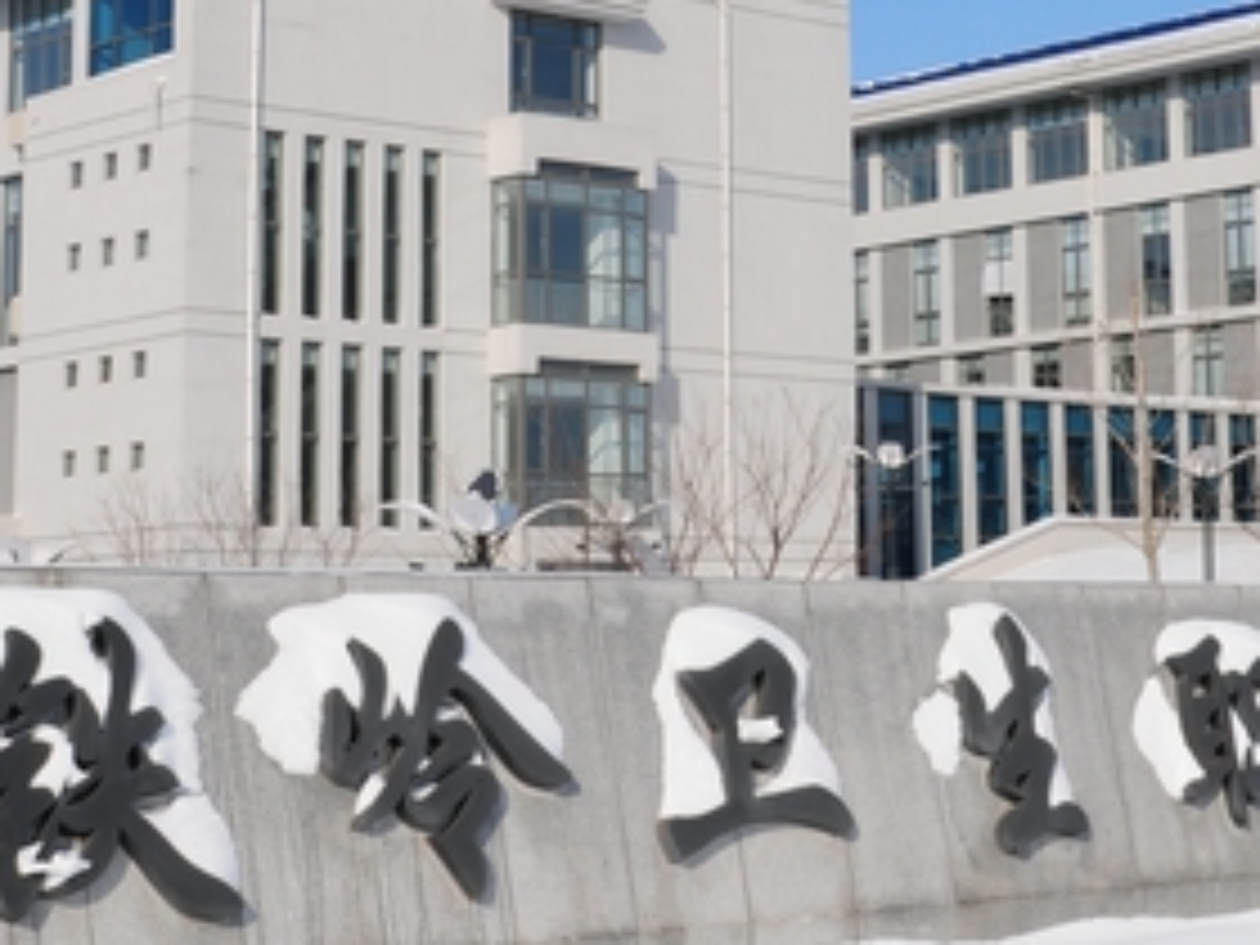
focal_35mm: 84
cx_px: 1012
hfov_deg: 23.0
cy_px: 97
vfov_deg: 17.3
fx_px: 3058
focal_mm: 24
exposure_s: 1/125
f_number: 20
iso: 200
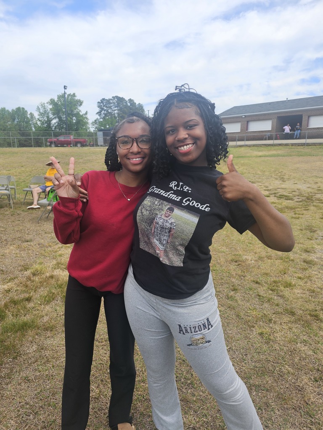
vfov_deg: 73.9
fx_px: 286
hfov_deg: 58.9
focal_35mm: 23
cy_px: 215
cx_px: 162
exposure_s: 1/526
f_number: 1.7
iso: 16
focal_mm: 6.3
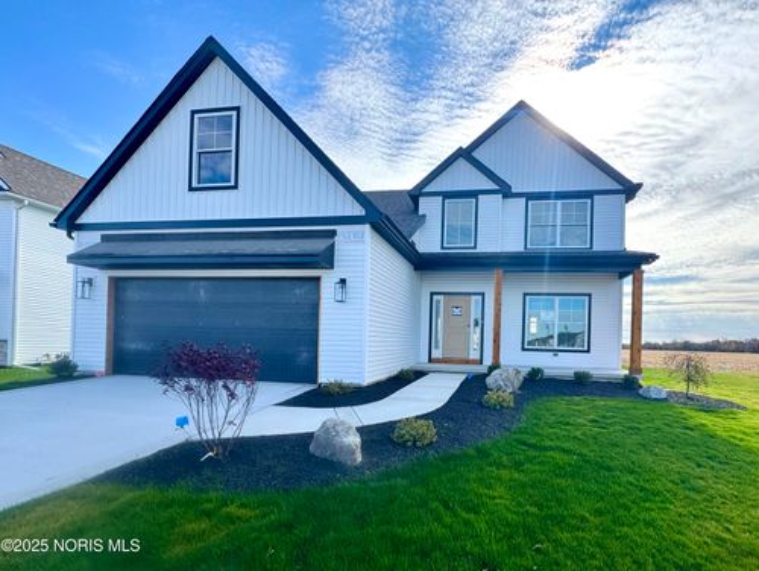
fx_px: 307
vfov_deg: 85.8
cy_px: 286
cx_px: 380
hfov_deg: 102.0
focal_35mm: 14
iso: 40
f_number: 2.2
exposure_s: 1/1160
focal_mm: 2.22
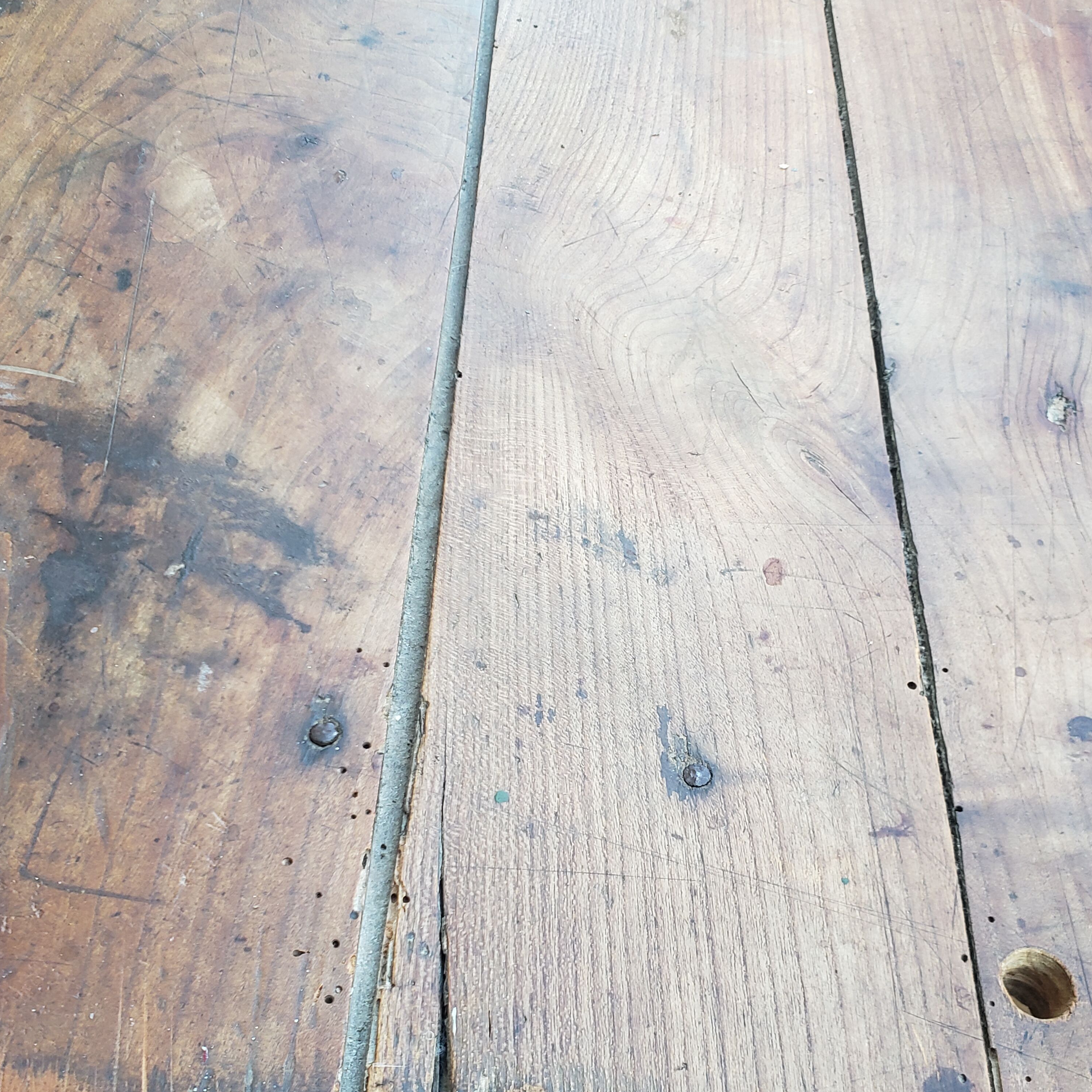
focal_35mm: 31
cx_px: 549
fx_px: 1106
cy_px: 629
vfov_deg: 52.3
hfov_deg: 52.5
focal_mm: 4.3
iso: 125
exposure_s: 1/50
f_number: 2.4
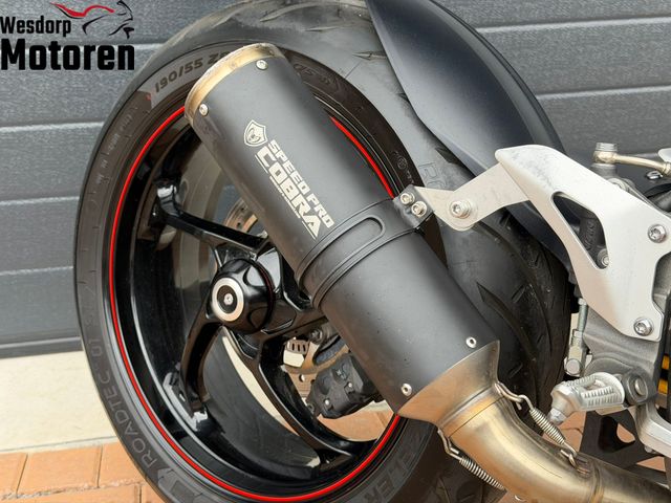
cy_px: 252
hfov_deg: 39.7
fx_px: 930
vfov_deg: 30.3
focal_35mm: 48
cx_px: 336
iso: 80
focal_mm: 6.76
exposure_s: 1/319
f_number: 1.78
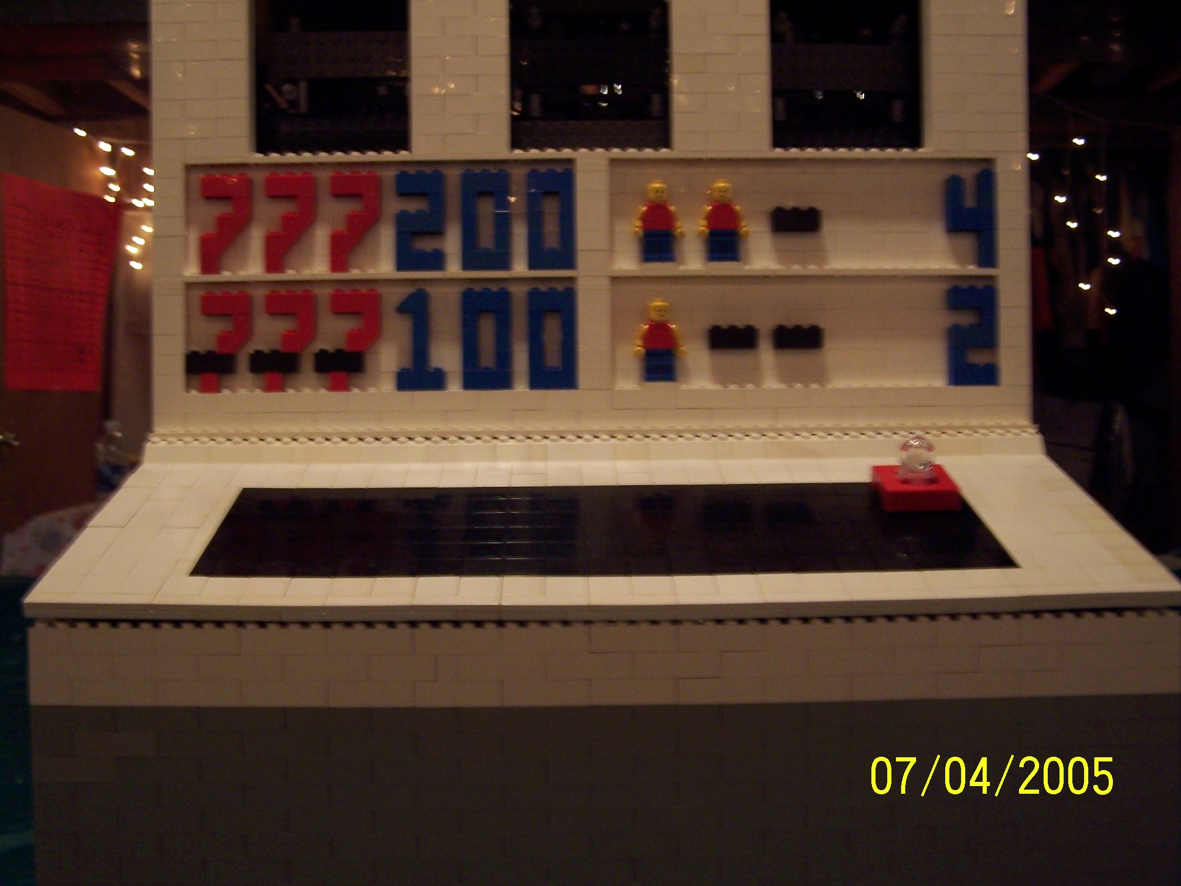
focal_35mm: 38
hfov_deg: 49.0
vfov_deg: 37.7
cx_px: 590
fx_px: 1296
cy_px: 443
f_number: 2.8
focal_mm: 6.3
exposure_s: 1/8
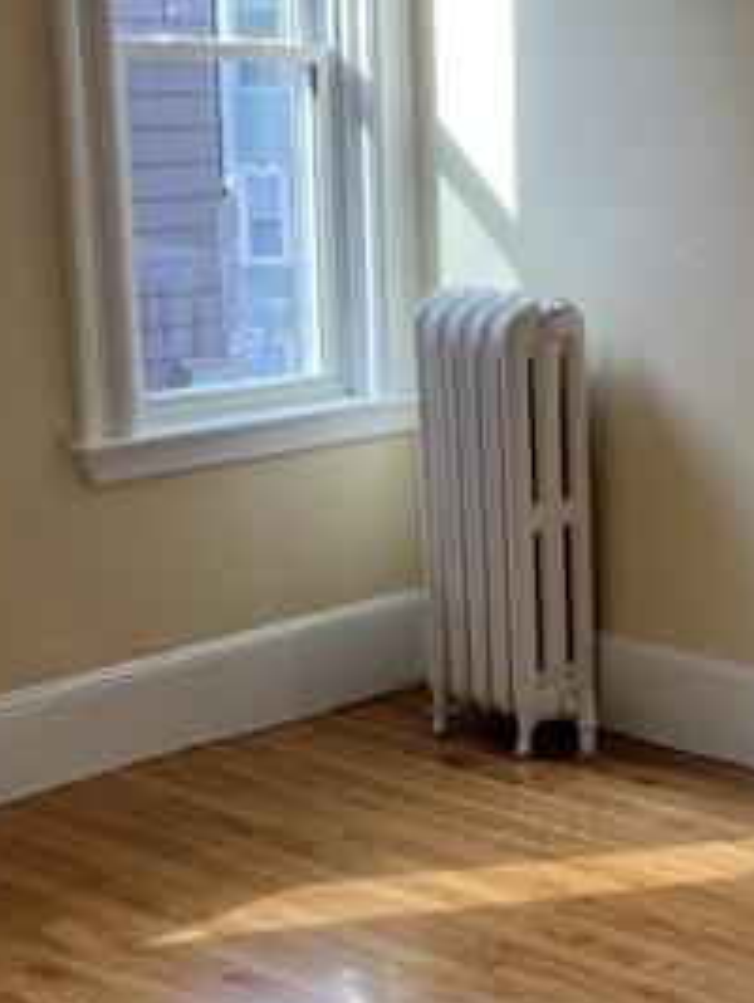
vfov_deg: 25.7
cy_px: 720
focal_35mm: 75
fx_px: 2175
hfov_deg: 18.8
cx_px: 856
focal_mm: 5.7
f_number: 1.5
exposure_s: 1/121
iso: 50
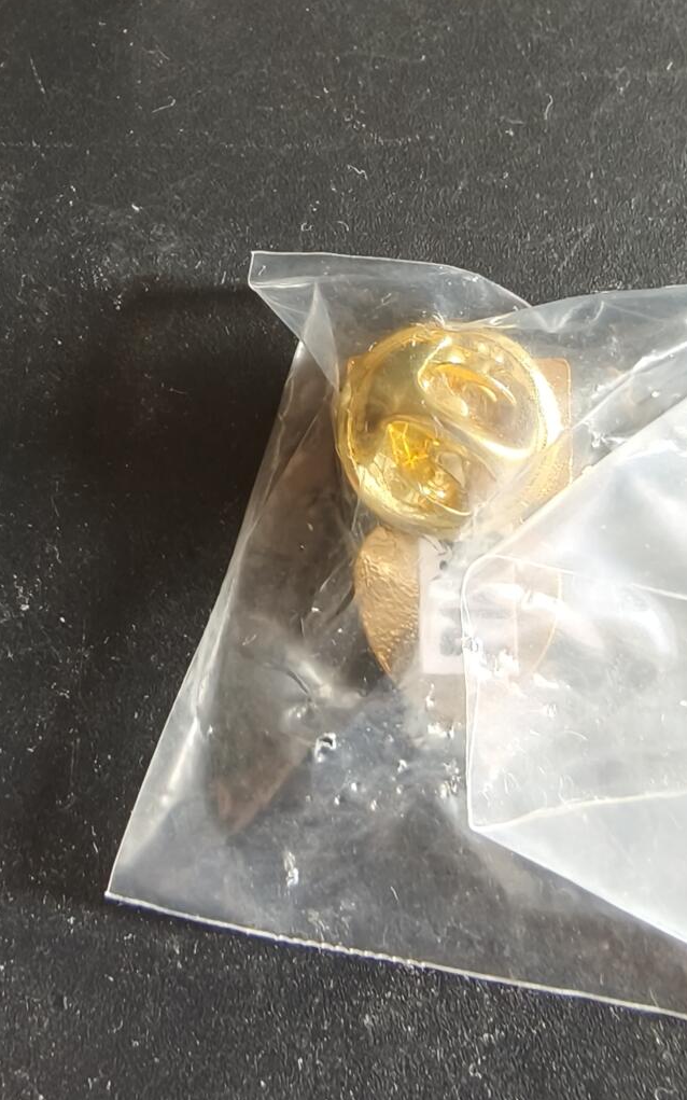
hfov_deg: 29.4
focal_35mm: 43
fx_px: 1288
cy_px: 632
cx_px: 516
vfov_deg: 46.1
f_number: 2
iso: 500
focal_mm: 2.32
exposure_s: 1/42.1
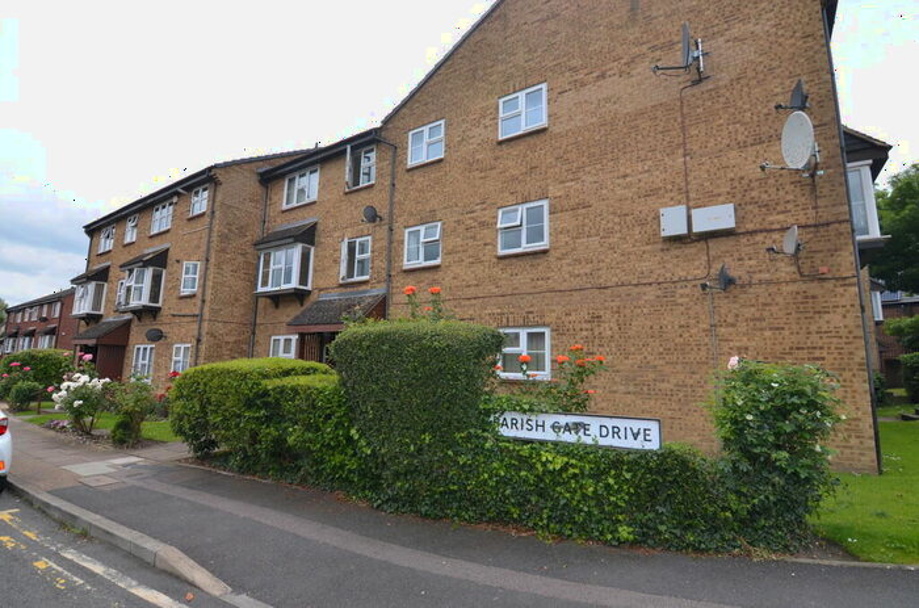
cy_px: 304
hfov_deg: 95.1
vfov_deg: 71.8
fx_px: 420
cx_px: 460
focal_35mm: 16
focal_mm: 11
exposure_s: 1/200
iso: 100
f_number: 7.1
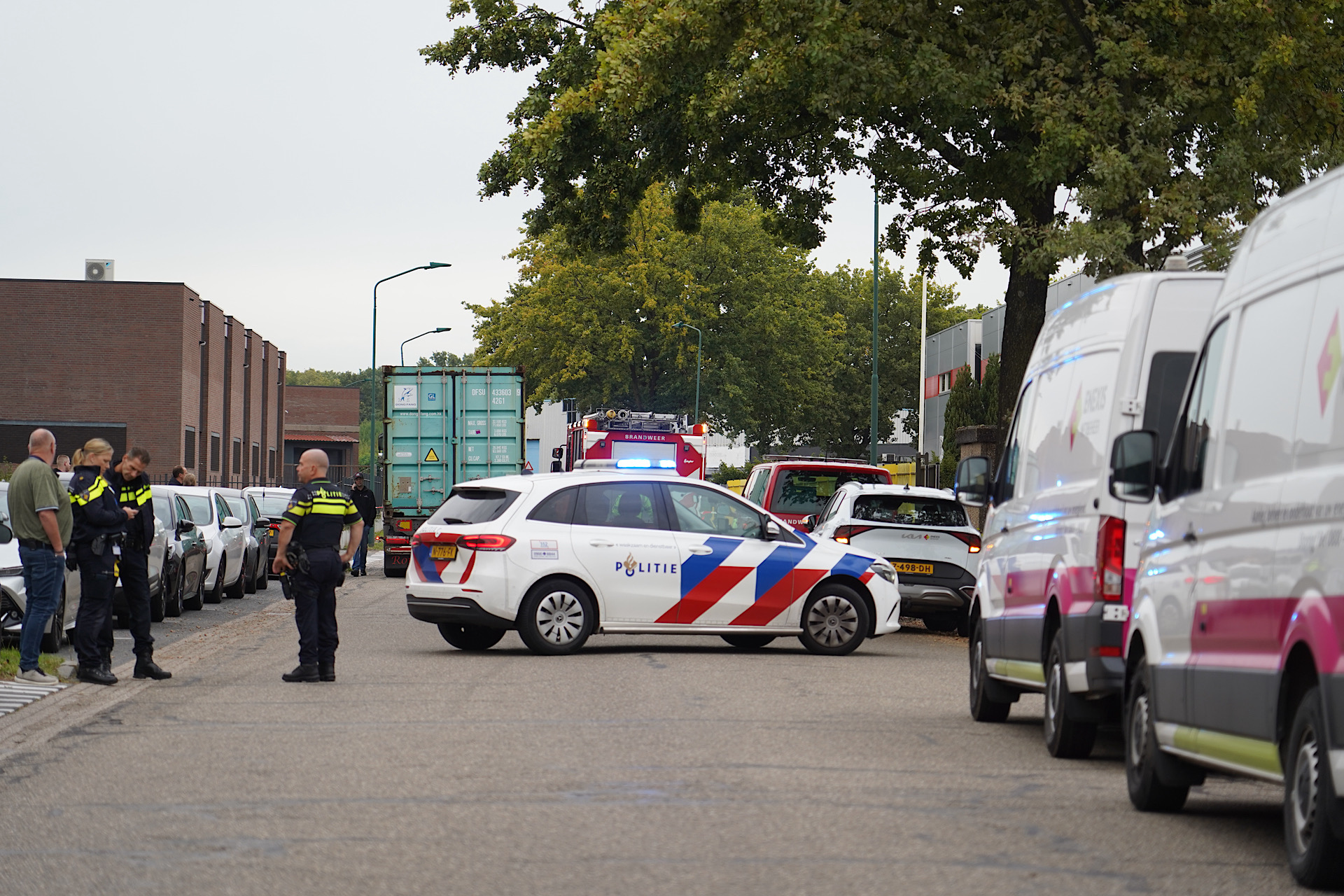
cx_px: 672
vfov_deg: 13.0
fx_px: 3920
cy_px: 448
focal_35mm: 105
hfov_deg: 19.5
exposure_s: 1/160
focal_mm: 105
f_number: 4
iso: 200
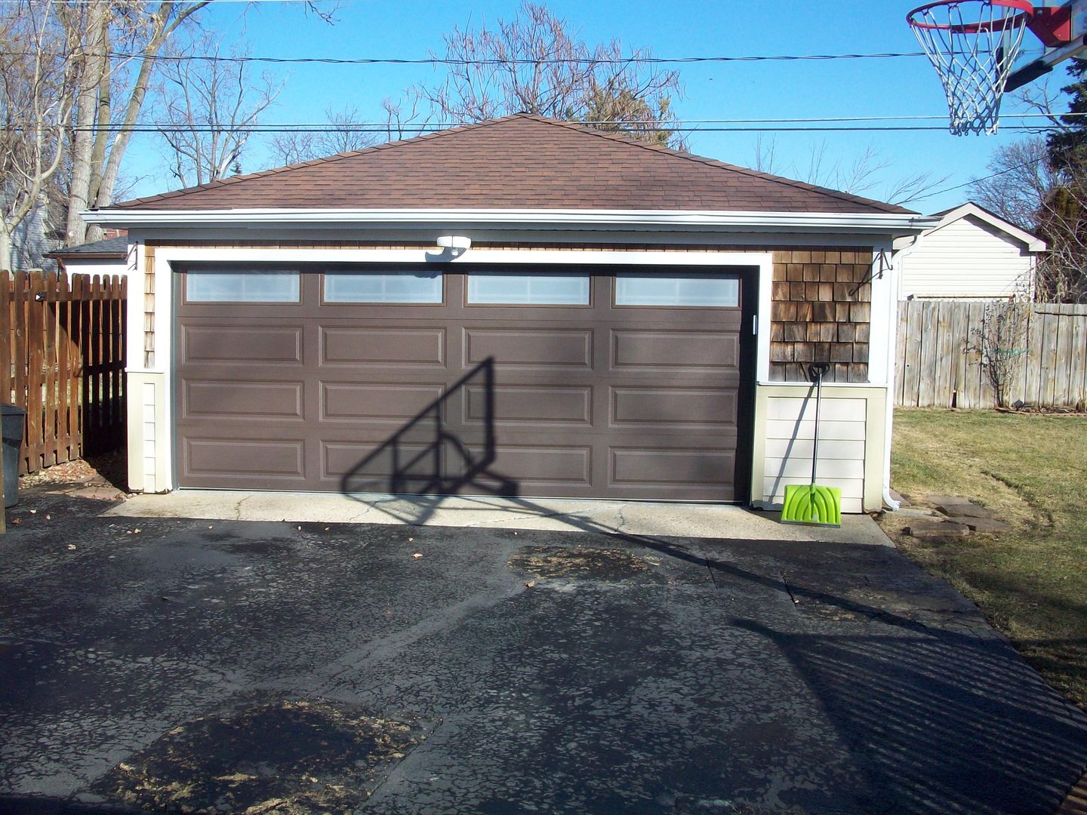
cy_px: 408
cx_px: 544
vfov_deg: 41.8
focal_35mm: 34
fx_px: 1068
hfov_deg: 54.0
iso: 80
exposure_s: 1/279
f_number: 5.5
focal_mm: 5.7
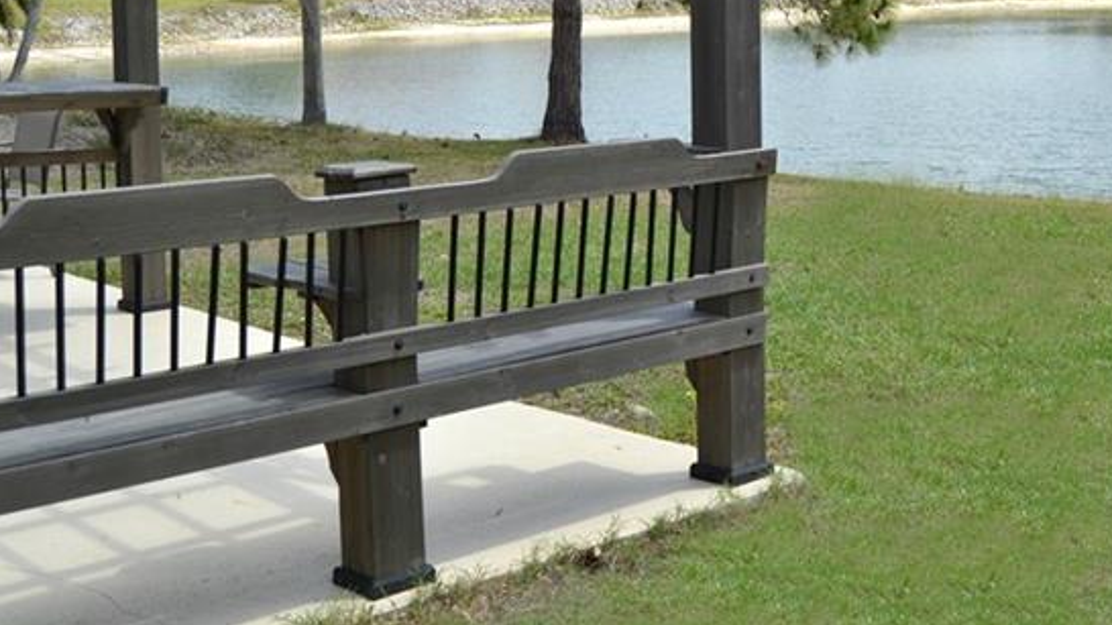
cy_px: 151
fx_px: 1563
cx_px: 845
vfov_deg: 22.4
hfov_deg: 38.1
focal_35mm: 53
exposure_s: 1/640
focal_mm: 18
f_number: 4.5
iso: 100
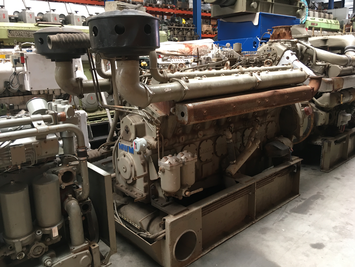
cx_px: 178
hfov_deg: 61.7
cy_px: 134
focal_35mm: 29
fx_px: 297
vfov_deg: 48.2
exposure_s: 1/33
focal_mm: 4.15
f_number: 2.2
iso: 80
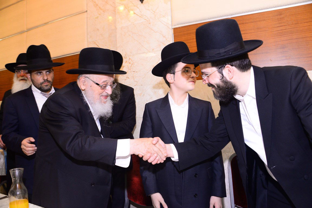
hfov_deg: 65.5
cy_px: 104
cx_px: 156
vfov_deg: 46.4
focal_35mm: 28
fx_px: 243
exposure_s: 1/125
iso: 2000
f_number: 5.6
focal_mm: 28
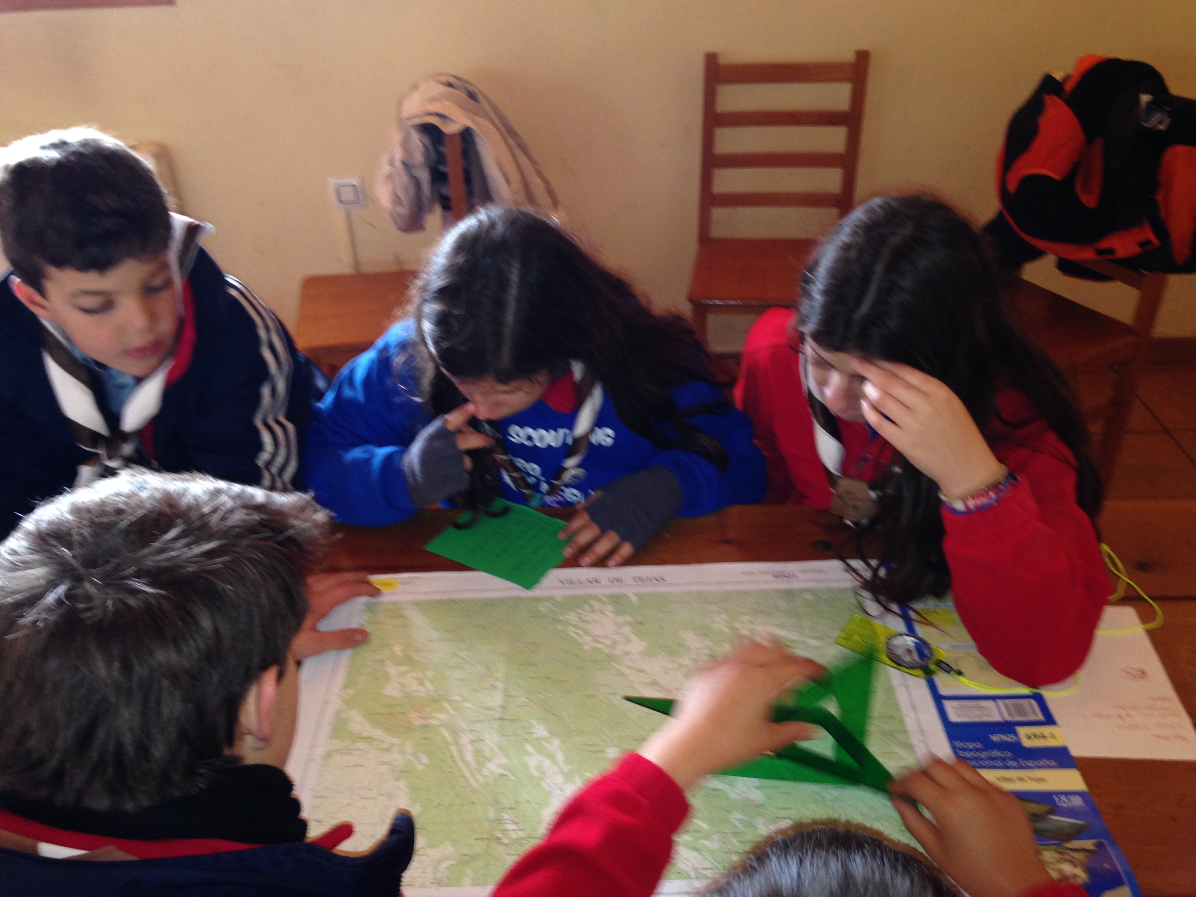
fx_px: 1140
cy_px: 448
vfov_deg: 42.9
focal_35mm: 33
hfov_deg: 55.4
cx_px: 598
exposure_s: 1/20
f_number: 2.4
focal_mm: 4.12
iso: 100
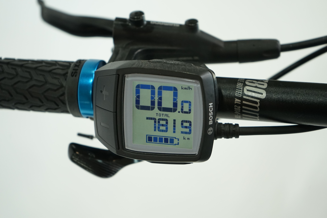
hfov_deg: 28.8
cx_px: 164
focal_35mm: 70
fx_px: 636
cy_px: 109
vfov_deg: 19.5
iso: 1600
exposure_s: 1/200
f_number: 5.6
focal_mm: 70
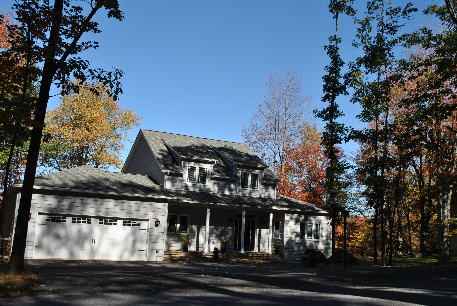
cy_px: 153
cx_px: 228
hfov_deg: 53.1
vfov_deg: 37.0
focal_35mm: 36
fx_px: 458
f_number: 8
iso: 100
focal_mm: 24
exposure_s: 1/250
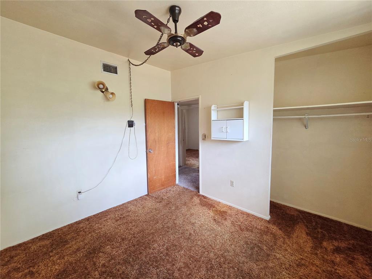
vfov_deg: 89.9
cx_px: 186
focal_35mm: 13
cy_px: 140
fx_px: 140
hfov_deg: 106.2
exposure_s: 1/60
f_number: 2.2
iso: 320
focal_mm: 2.2
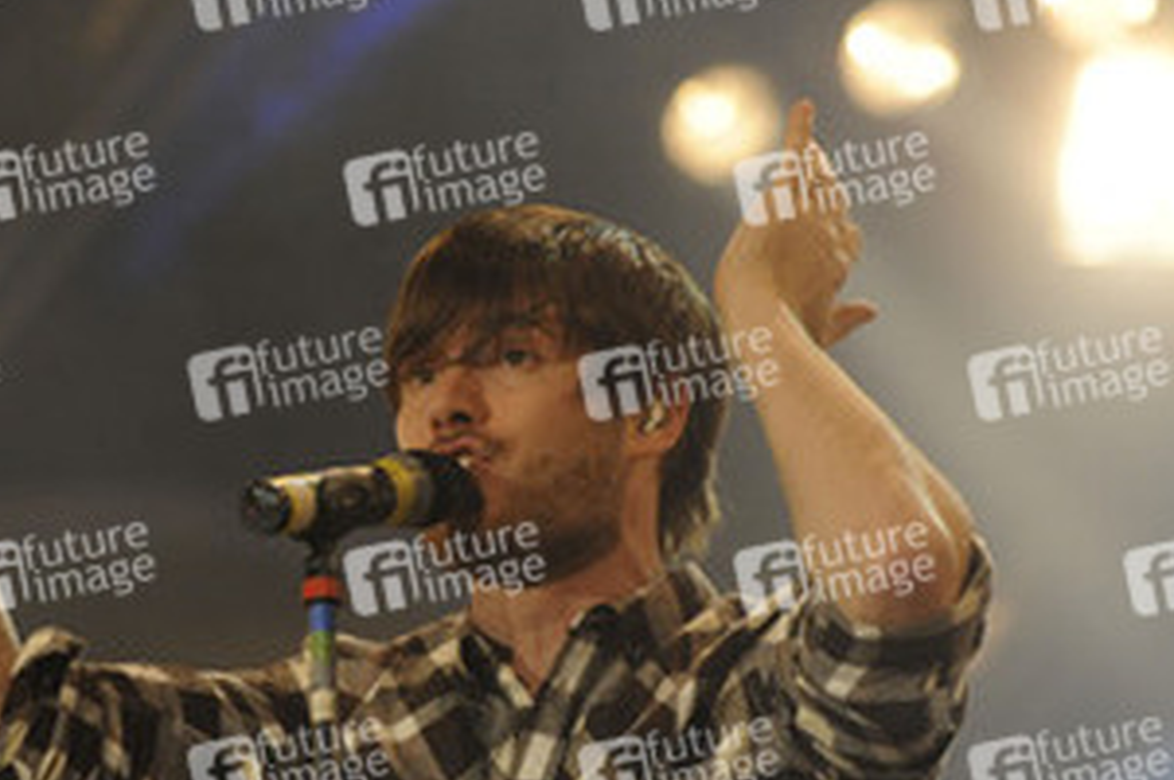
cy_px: 472
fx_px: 9284
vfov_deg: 4.8
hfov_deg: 7.2
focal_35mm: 285
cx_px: 341
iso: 3200
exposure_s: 1/320
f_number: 6.3
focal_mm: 190
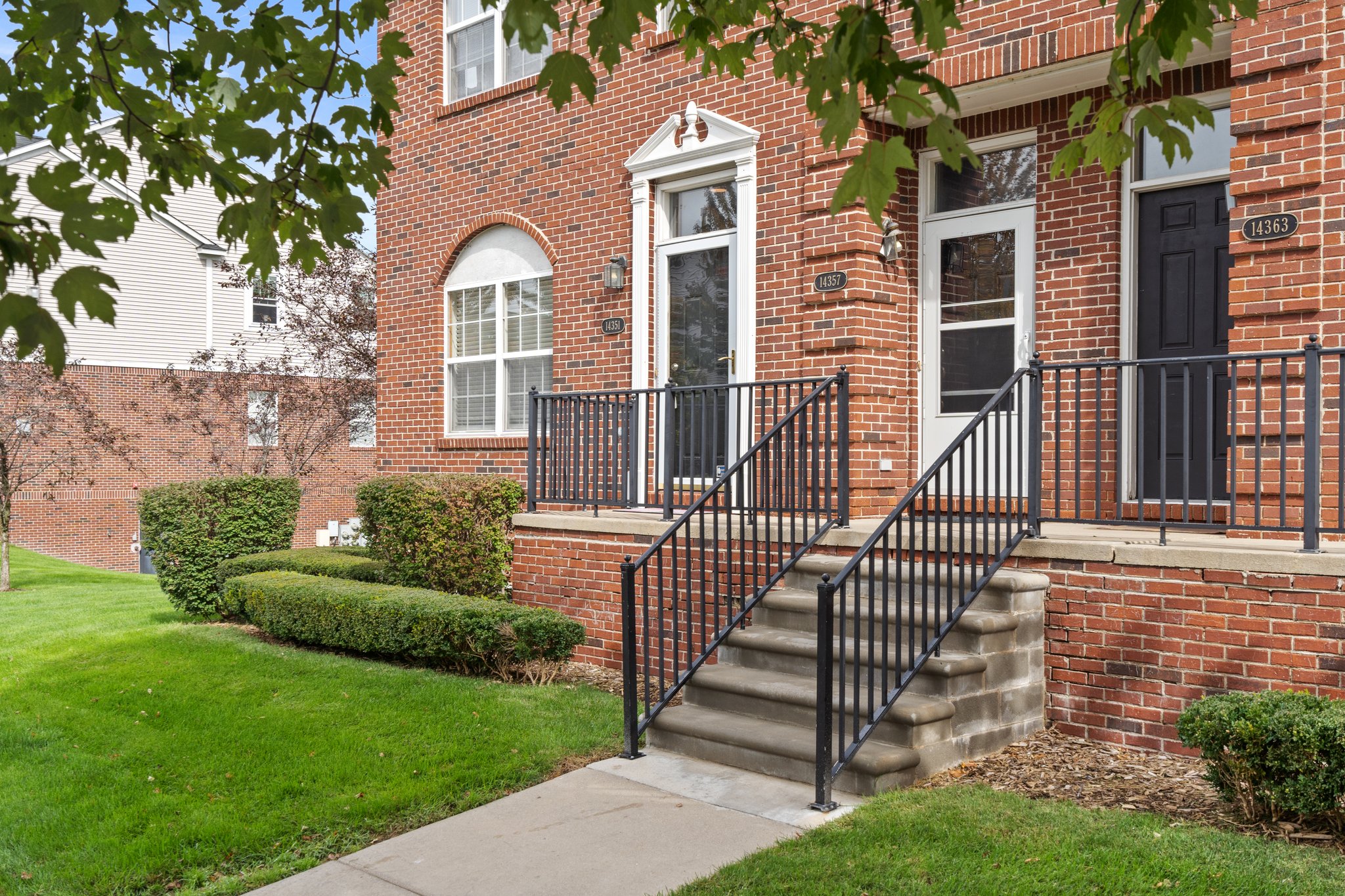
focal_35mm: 35
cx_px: 672
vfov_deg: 37.8
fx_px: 1307
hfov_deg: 54.4
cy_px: 448
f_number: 11
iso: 320
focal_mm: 35
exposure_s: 1/125
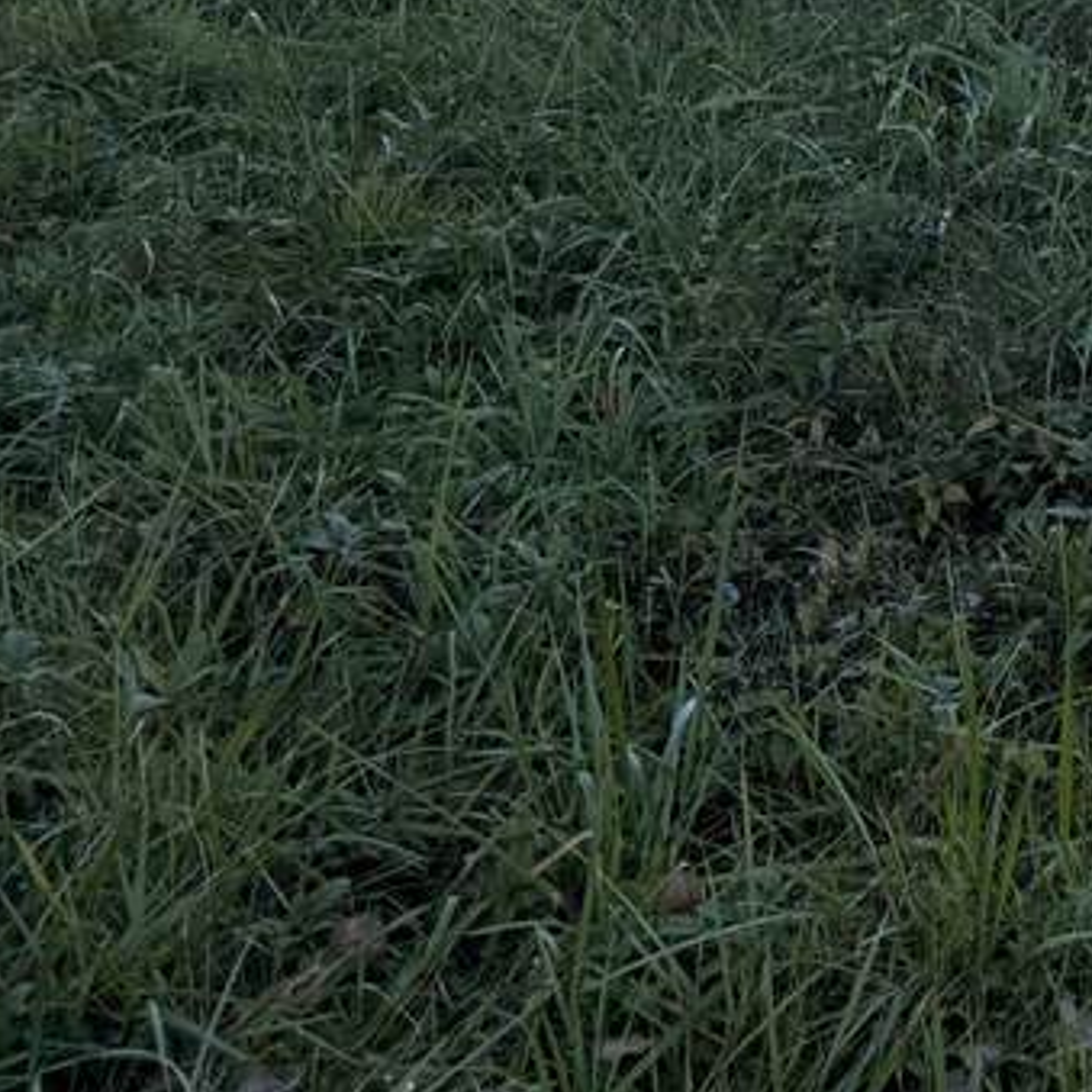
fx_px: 2855
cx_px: 1820
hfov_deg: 18.2
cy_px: -448
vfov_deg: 19.4
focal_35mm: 80
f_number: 1.78
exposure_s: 1/2370
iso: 80
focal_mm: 6.76
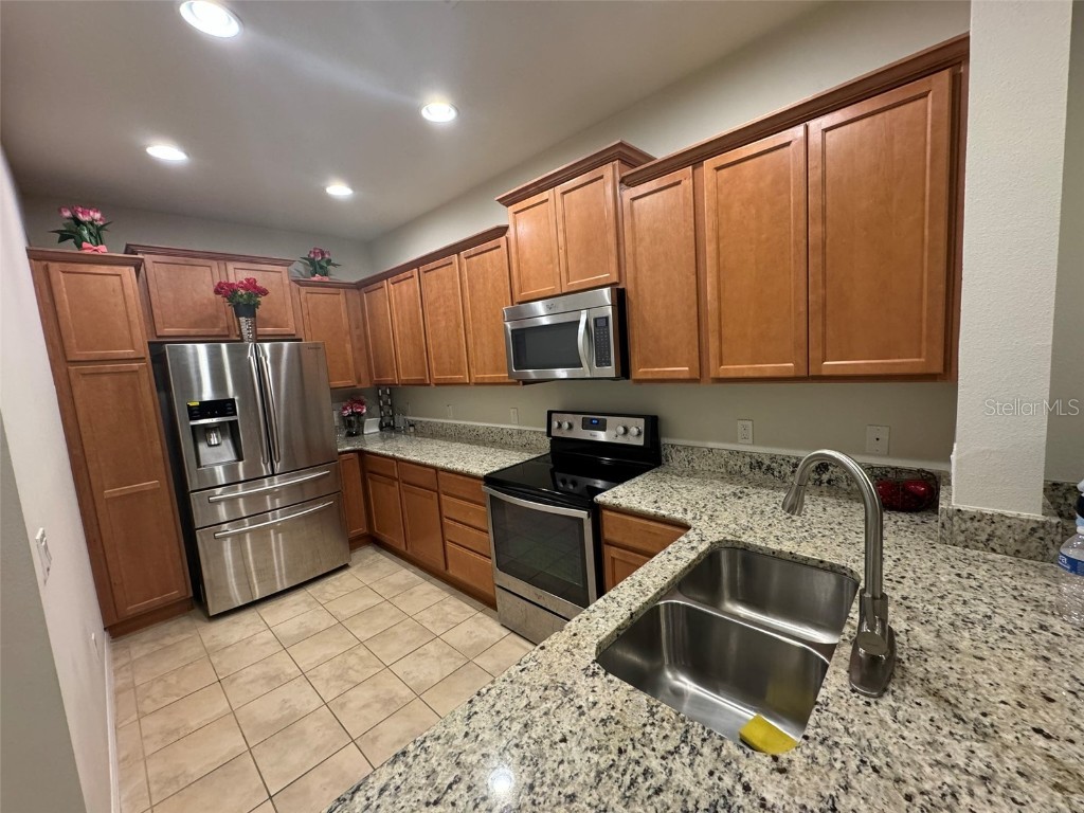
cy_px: 406
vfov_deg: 85.7
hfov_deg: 102.1
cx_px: 542
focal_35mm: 14
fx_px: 438
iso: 400
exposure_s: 1/60
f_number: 2.2
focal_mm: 2.22
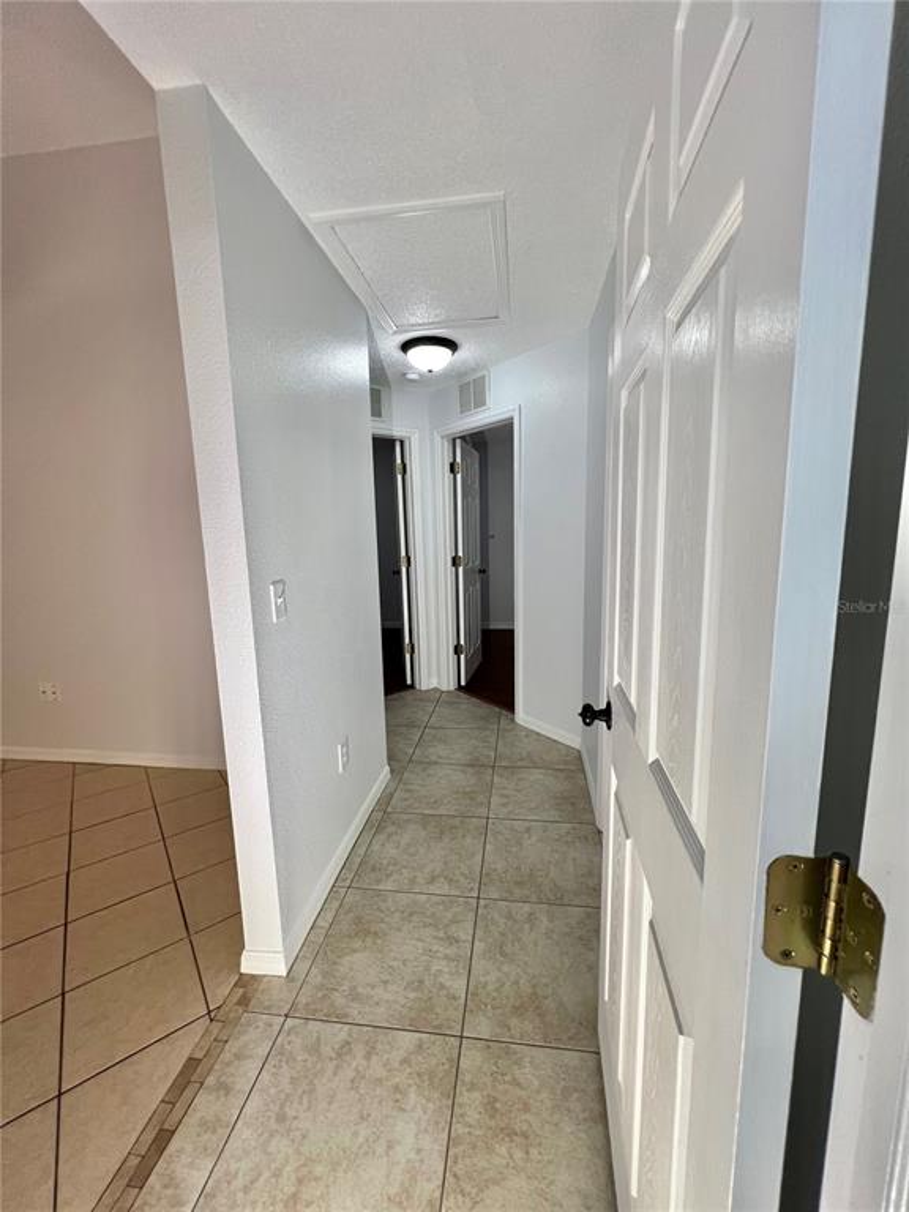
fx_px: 455
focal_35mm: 13
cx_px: 454
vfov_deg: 106.2
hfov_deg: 89.9
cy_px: 606
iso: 200
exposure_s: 1/120
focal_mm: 1.57
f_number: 1.8
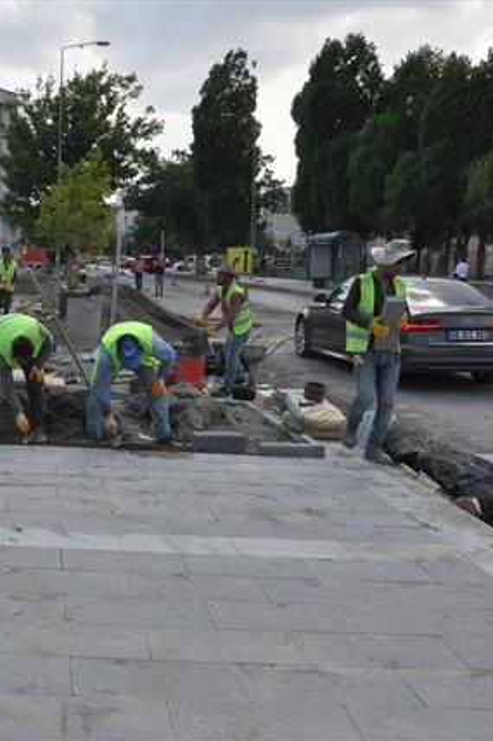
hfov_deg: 30.2
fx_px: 843
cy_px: 369
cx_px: -5
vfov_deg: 47.4
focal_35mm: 41
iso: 800
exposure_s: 1/640
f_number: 13
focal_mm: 18
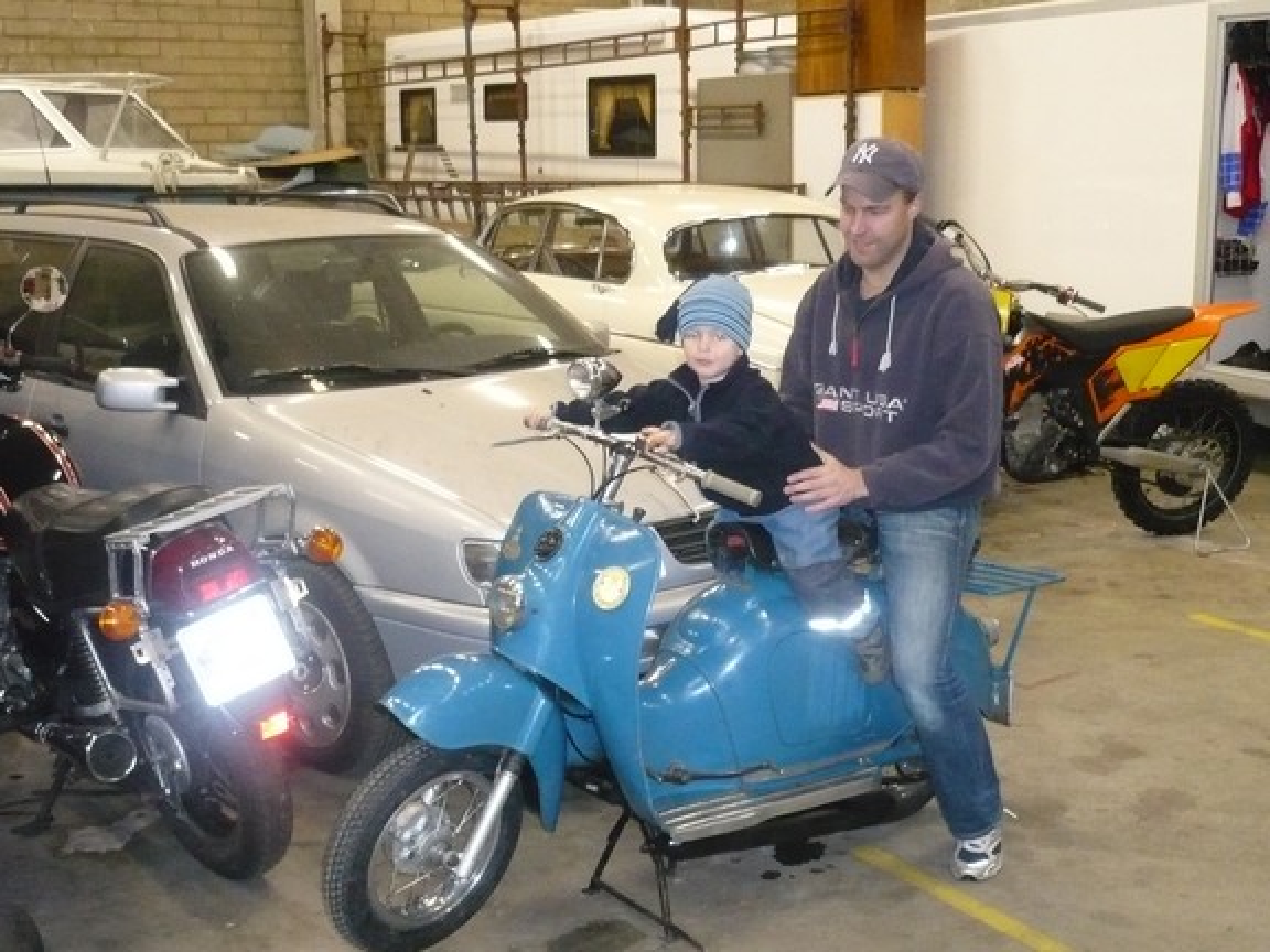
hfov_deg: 42.9
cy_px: 476
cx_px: 635
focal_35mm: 44
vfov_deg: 32.9
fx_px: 1614
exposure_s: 1/30
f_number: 2.9
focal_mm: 6
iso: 640
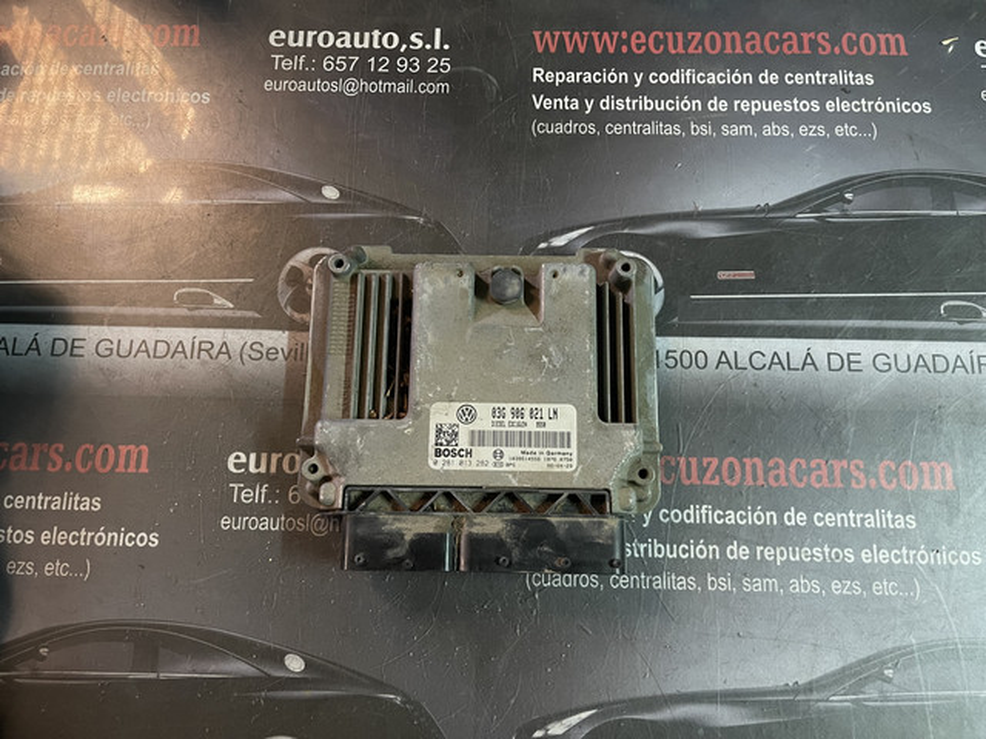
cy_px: 370
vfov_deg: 53.1
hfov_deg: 67.3
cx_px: 493
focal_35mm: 26
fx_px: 741
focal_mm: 5.1
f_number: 1.6
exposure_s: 1/25
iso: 640
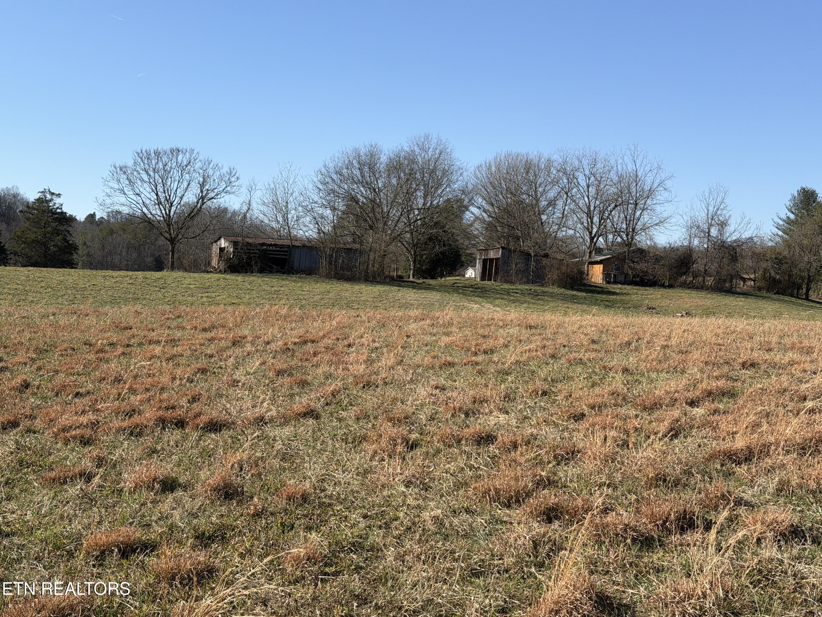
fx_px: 1140
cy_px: 308
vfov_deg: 30.3
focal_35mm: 48
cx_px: 411
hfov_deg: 39.7
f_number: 1.78
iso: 64
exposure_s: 1/4329
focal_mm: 6.76
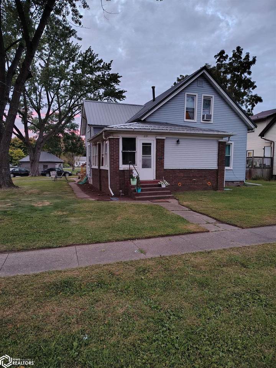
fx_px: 255
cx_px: 138
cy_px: 184
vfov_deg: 71.6
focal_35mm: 24
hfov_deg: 56.8
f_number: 1.8
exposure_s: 1/60
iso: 1093
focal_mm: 5.56
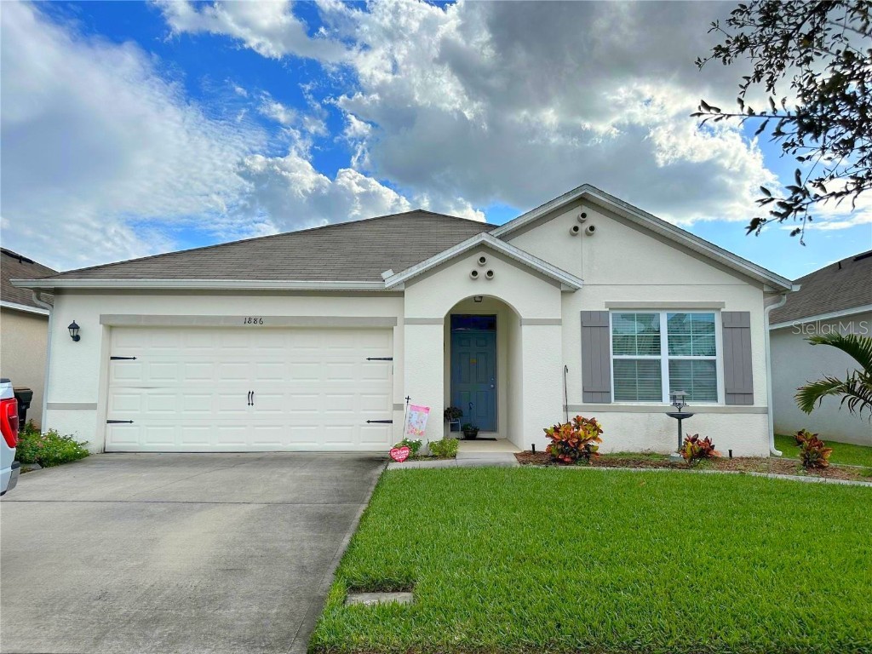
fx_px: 605
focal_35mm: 24
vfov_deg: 56.8
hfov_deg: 71.6
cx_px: 436
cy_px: 327
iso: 80
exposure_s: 1/6211
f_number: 1.78
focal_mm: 6.86
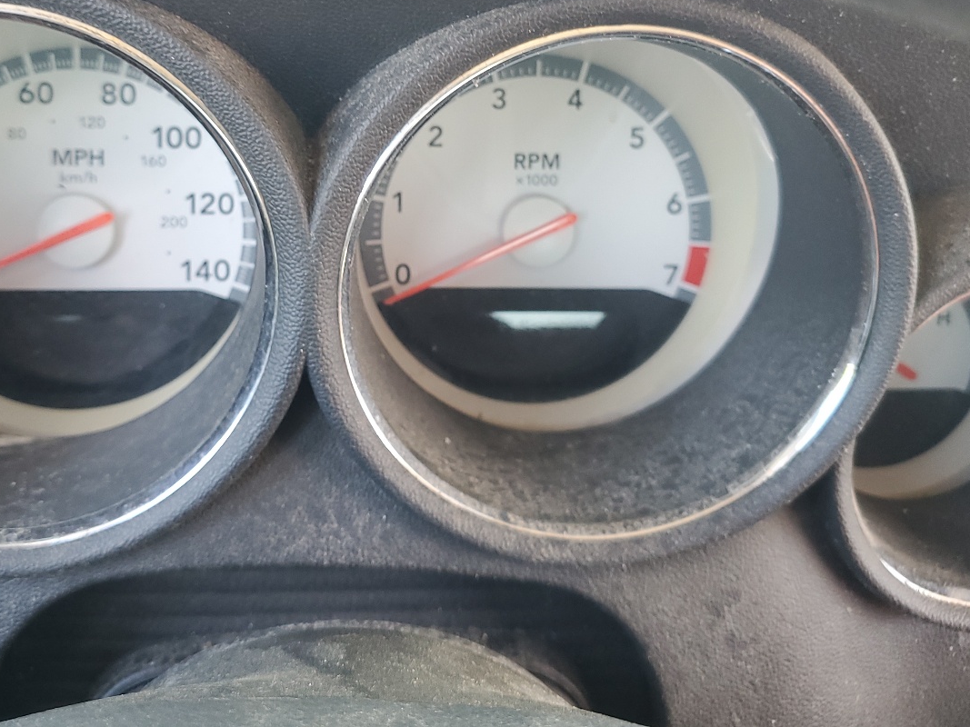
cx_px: 419
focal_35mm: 39
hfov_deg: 47.7
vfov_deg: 36.1
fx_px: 1093
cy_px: 197
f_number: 1.5
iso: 64
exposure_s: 1/60.2
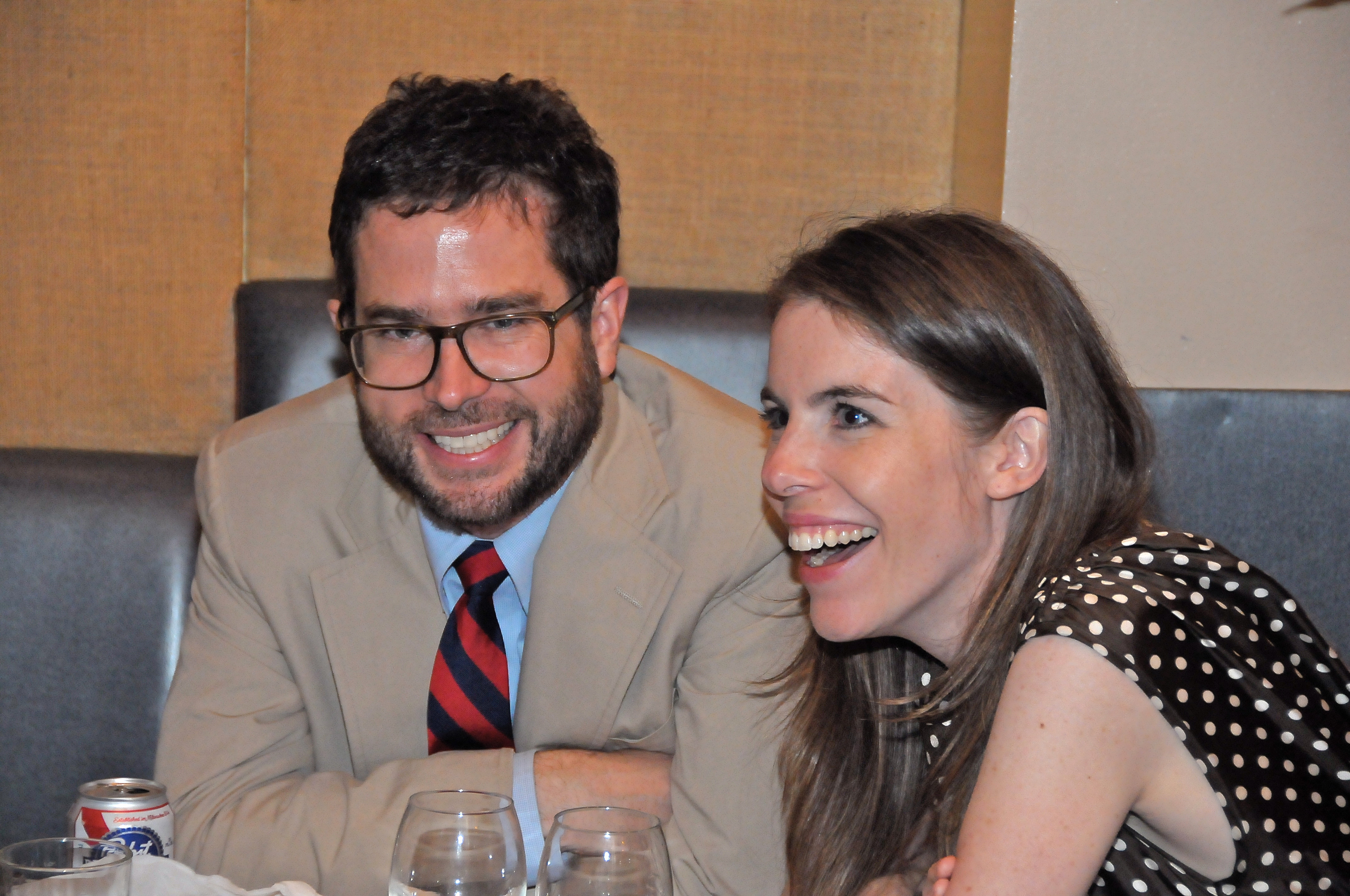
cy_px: 448
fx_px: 5337
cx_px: 675
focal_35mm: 142
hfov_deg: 14.4
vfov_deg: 9.6
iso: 1600
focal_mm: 95
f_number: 5.3
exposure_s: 1/60
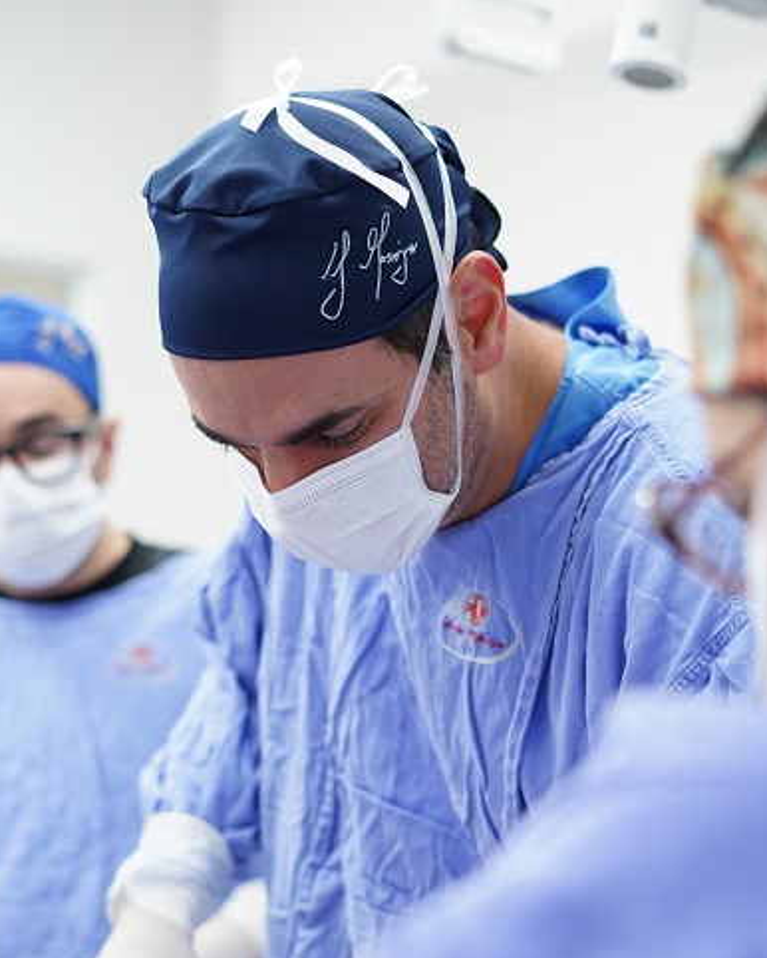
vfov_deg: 25.9
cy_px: 662
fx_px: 2070
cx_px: 449
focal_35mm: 73
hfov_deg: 21.0
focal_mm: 50
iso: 800
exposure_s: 1/125
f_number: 2.5
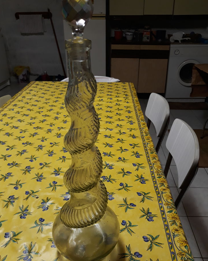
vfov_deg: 60.4
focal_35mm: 29
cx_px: 104
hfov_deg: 50.0
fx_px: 223
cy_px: 139
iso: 100
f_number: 1.7
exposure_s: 1/50
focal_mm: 3.71
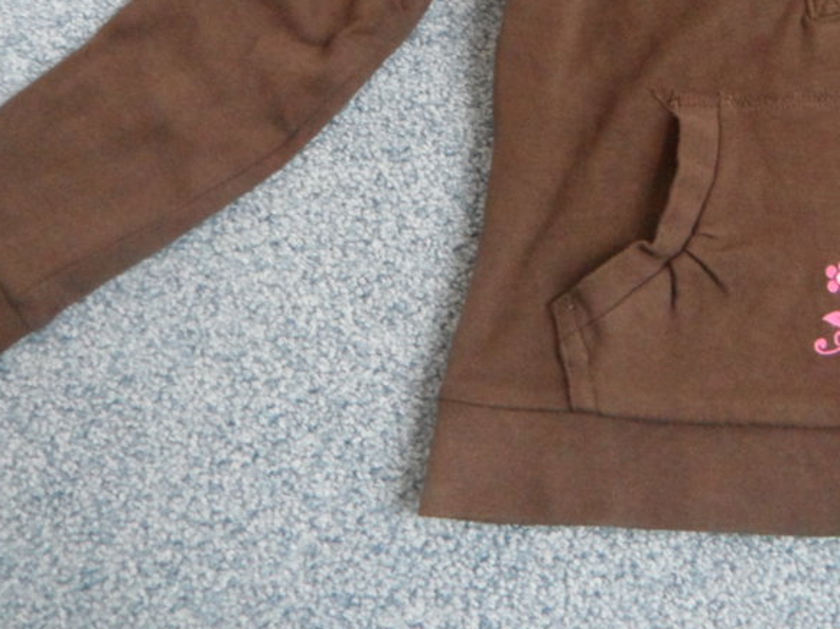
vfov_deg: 25.0
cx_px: 740
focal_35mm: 55
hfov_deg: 33.3
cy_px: -36
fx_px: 1334
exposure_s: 1/30
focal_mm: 4.1
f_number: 2.9
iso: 320
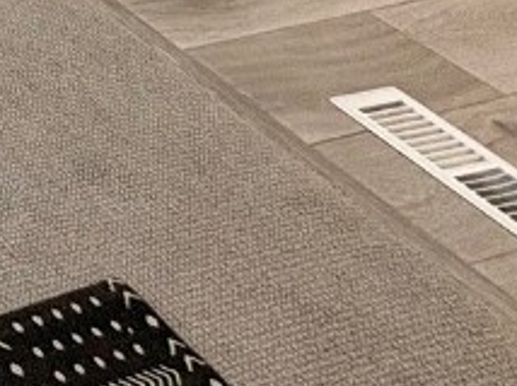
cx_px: -669
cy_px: -495
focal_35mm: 67
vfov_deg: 15.1
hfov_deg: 16.1
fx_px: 1000
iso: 80
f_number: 2.2
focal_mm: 2.22
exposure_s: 1/99
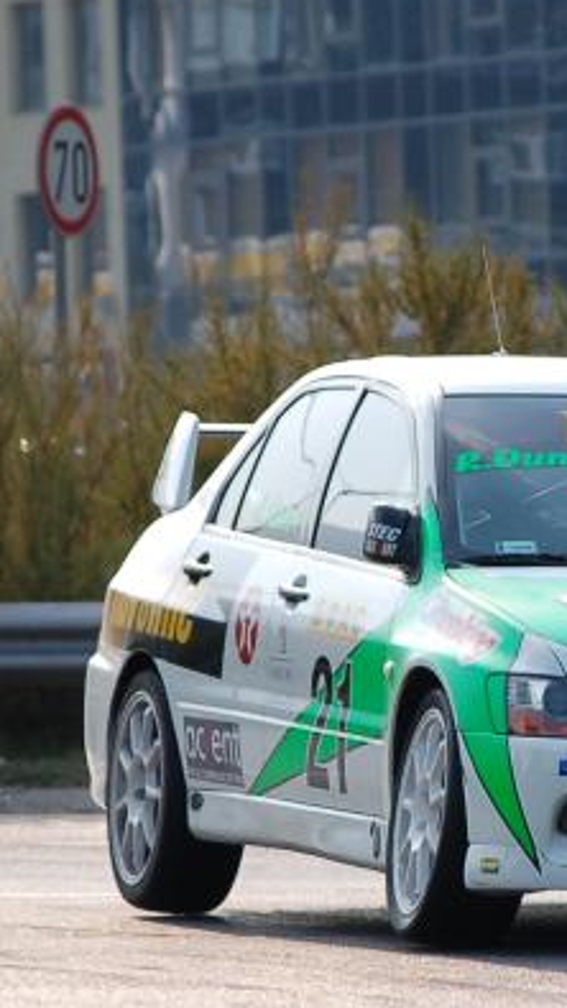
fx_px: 12624
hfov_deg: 2.6
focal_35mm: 472
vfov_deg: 4.6
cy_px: 675
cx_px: 613
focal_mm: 116
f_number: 4.8
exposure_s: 1/1000
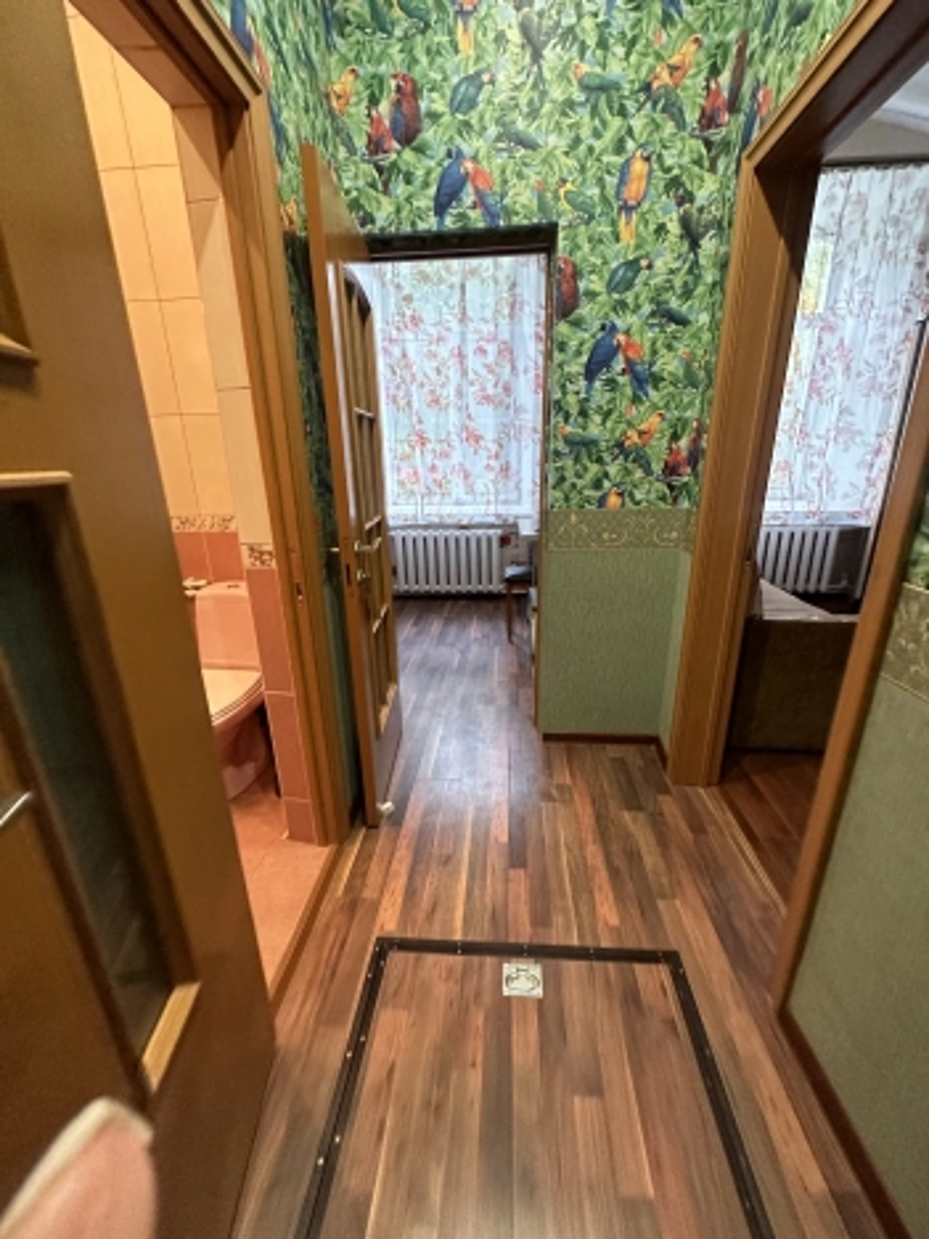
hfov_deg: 85.7
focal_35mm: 14
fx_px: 501
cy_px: 620
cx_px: 464
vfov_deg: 102.1
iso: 400
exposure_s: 1/60
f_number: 2.2
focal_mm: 2.22
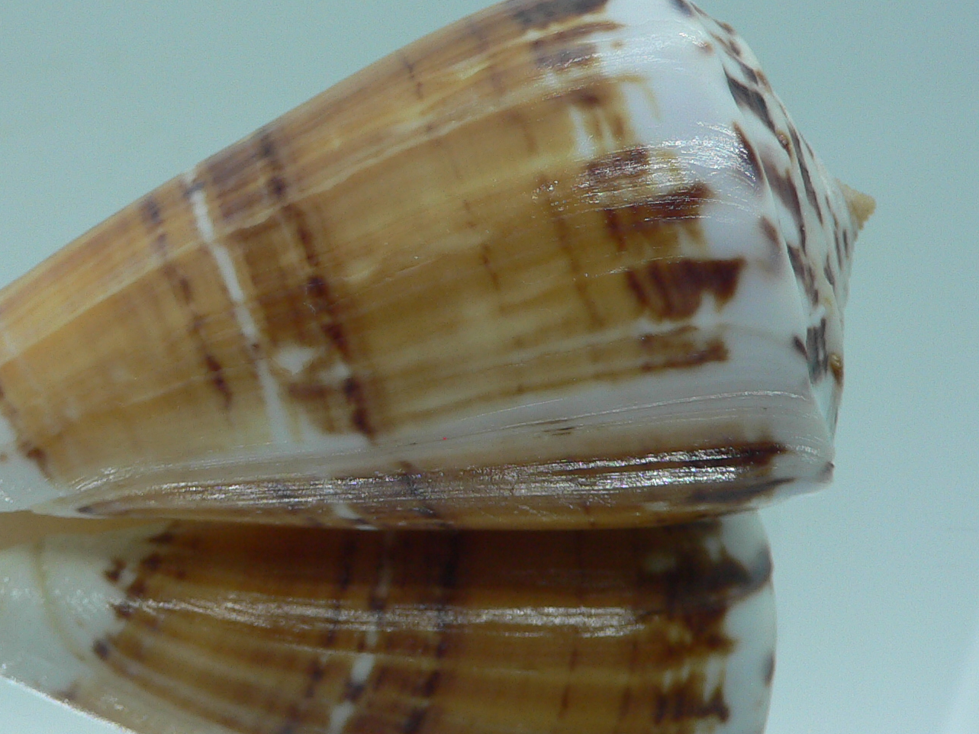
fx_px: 1555
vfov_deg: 26.5
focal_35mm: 55
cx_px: 359
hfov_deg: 34.7
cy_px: 325
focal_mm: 4.6
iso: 80
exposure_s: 1/60
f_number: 2.8
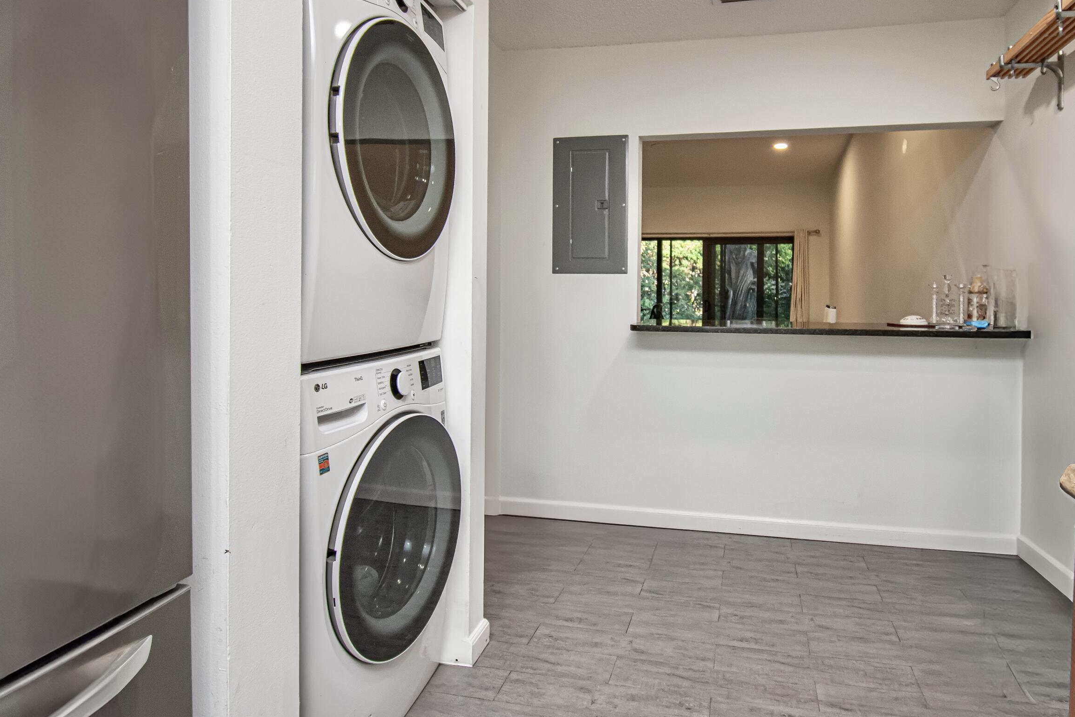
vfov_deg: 56.1
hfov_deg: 77.4
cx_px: 604
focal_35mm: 22
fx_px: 667
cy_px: 288
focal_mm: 11.5
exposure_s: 1/100
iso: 800
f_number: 5
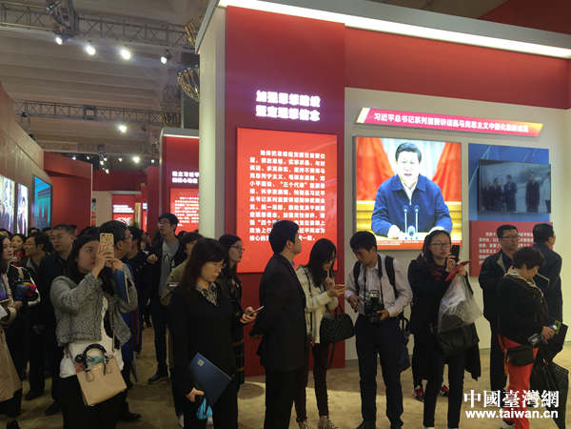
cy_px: 214
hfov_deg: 61.7
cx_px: 286
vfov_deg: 48.2
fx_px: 478
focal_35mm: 29
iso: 32
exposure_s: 1/50
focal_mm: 4.15
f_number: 2.2
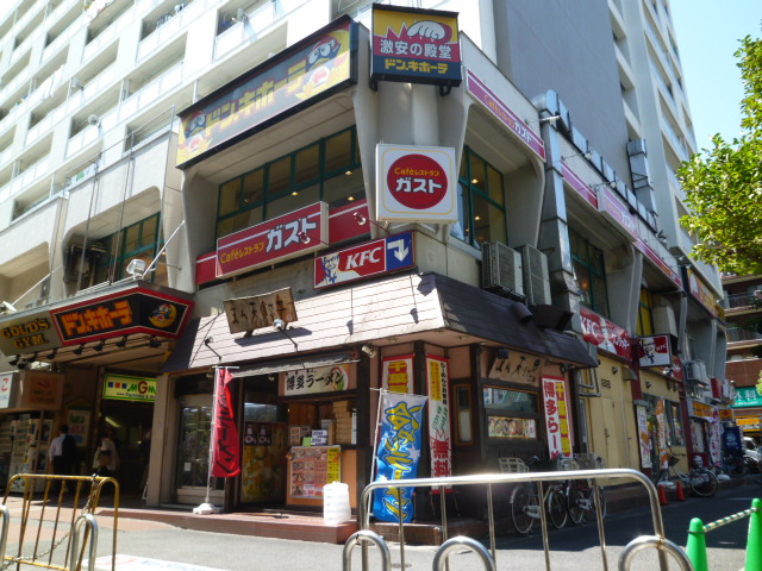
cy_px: 286
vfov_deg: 51.4
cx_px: 381
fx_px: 594
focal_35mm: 27
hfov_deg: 65.3
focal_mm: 4.8
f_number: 4
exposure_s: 1/160
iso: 80
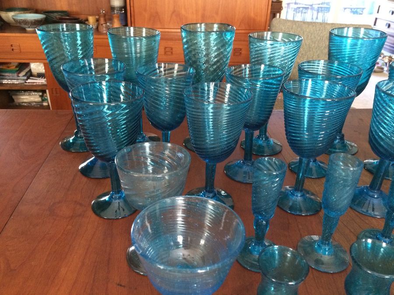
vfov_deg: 46.8
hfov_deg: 60.0
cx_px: 197
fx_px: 341
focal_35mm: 30
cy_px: 148
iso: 320
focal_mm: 4.12
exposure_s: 1/24
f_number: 2.2
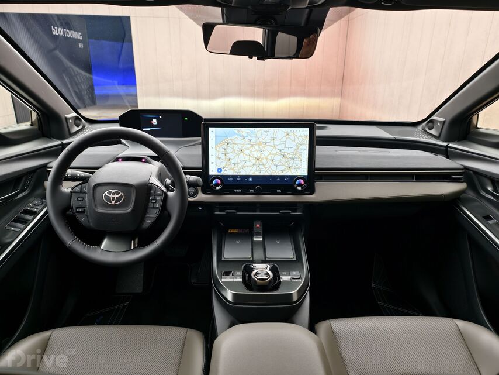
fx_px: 332
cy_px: 188
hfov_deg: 73.9
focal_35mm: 23
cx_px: 250
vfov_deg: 58.9
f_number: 1.57
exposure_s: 1/50
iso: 322
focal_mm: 6.54
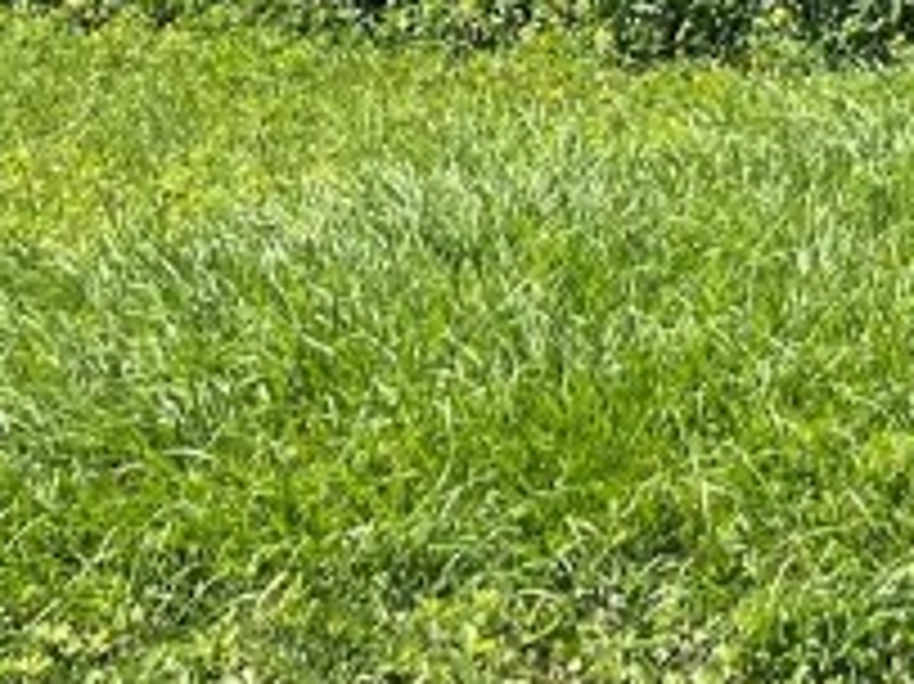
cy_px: -612
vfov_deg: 10.5
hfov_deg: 14.9
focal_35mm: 131
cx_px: 833
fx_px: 3457
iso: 32
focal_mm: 5.1
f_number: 1.6
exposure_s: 1/2786
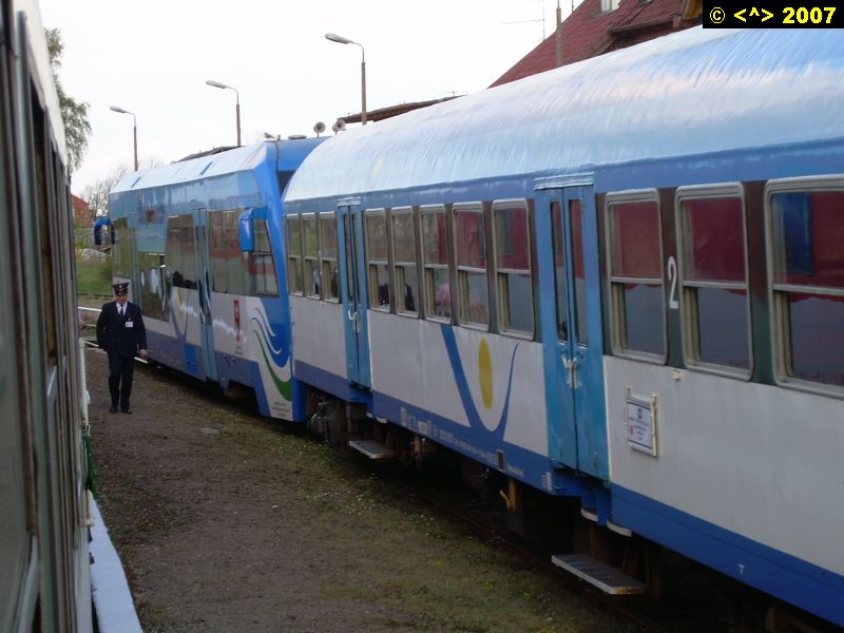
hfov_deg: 17.9
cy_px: 316
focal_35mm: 110
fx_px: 2682
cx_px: 422
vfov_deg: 13.5
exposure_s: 1/115
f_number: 4.9
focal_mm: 18.9
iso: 50
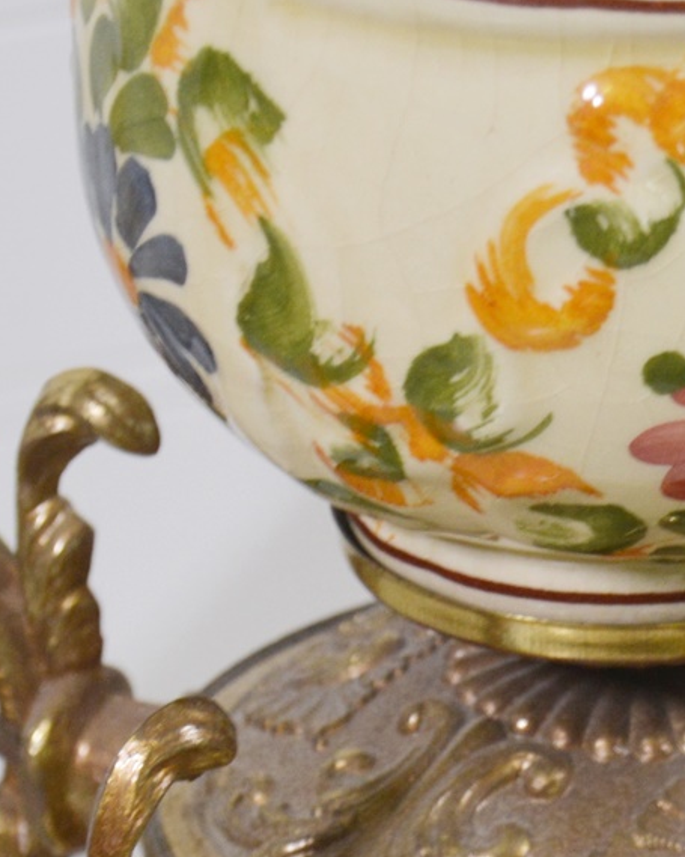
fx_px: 8620
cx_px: 869
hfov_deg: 4.5
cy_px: 743
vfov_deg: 5.7
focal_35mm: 340
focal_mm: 55
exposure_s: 1/100
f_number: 5.6
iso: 400
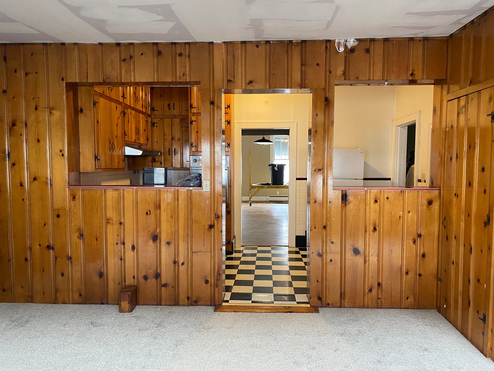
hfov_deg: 67.3
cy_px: 186
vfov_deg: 53.1
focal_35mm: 26
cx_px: 247
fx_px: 371
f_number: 1.8
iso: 250
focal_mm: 4.25
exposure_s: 1/60
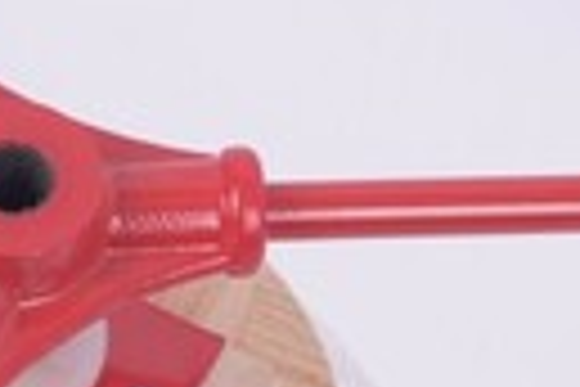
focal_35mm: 232
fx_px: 3737
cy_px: 713
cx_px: 202
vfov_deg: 5.8
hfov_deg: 8.9
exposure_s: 1/125
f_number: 9
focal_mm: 50
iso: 200
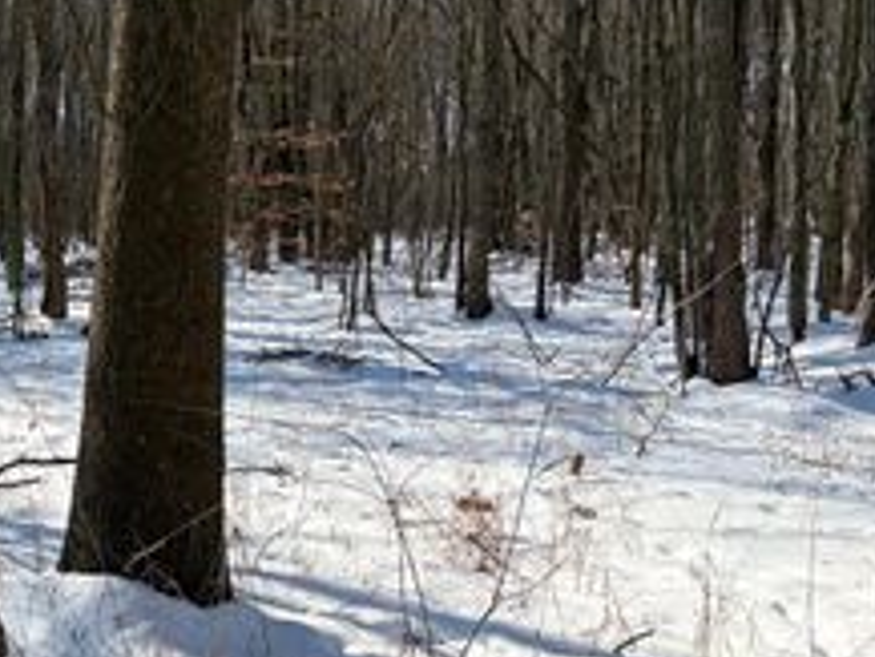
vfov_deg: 24.4
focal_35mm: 60
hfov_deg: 29.6
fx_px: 1517
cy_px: 284
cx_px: -40
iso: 50
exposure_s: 1/3623
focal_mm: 5.96
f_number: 1.6
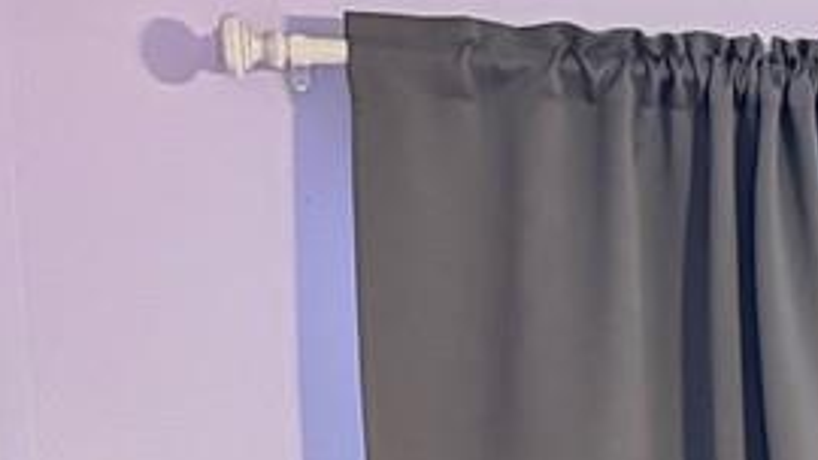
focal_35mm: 155
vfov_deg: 7.1
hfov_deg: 12.2
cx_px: 1688
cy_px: 1280
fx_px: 3363
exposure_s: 1/30
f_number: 1.78
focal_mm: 6.76
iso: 1250
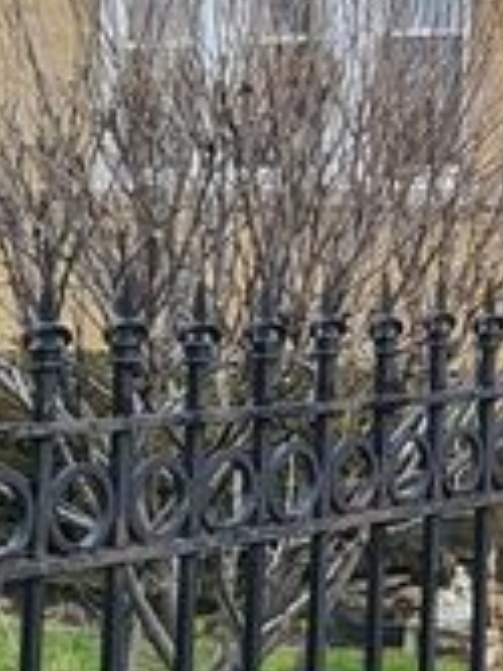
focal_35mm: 104
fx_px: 2018
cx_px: 773
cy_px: 86
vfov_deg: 18.6
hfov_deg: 13.3
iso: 50
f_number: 1.8
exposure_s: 1/876
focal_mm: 4.25
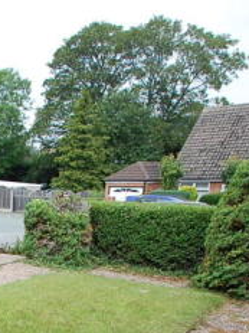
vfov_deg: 42.0
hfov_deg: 30.8
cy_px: 301
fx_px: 394
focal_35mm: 41
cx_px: -33
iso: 200
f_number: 8
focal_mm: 10
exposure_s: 1/250
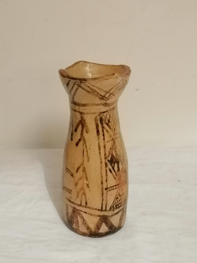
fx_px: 433
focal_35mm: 57
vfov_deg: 33.8
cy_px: 132
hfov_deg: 25.7
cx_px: 98
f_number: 1.8
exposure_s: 1/33.3
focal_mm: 5.4
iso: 320
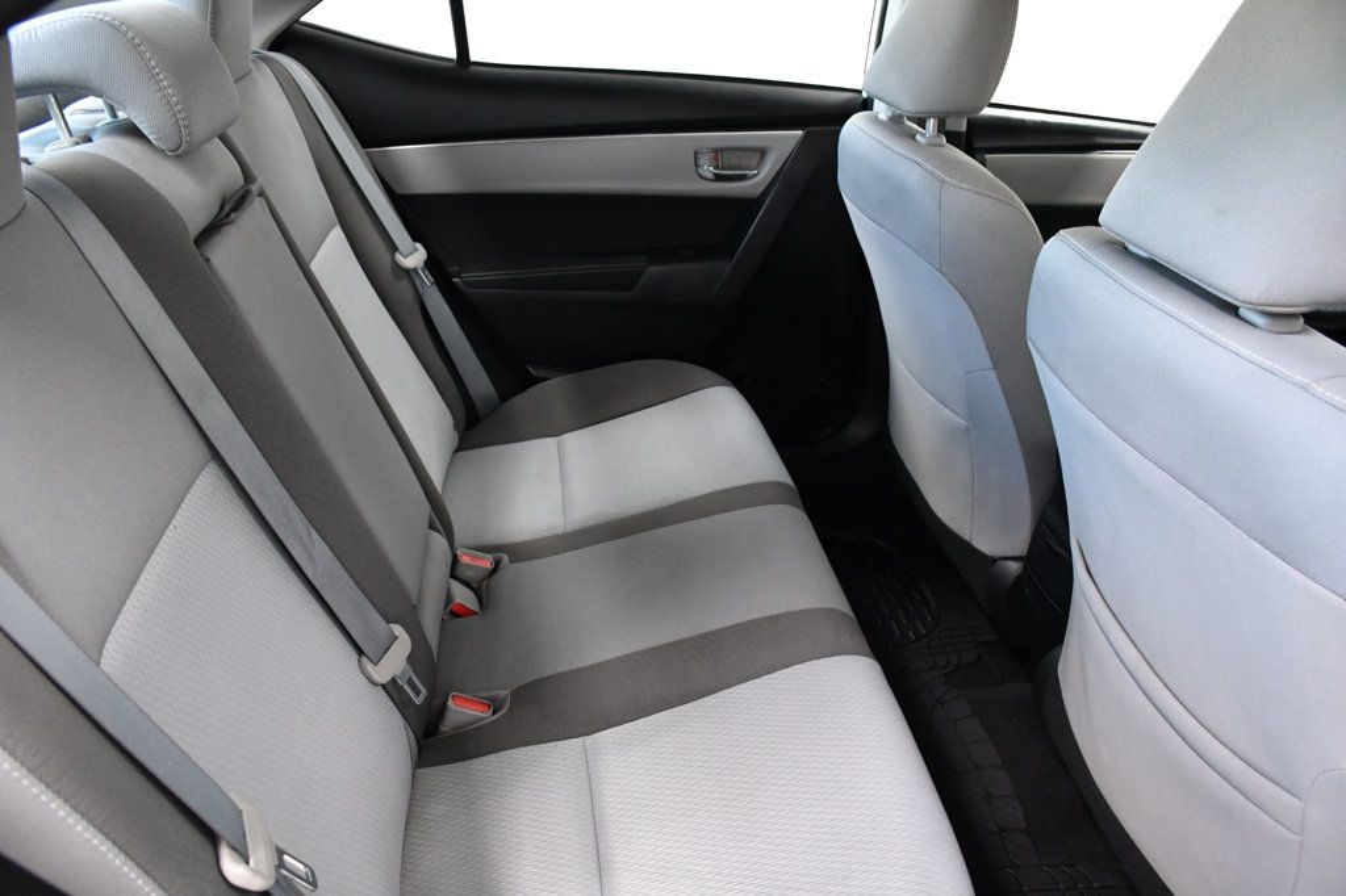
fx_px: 1009
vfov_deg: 47.9
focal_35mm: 27
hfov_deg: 67.4
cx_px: 673
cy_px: 448
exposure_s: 1/125
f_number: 5.6
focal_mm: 18
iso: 2500
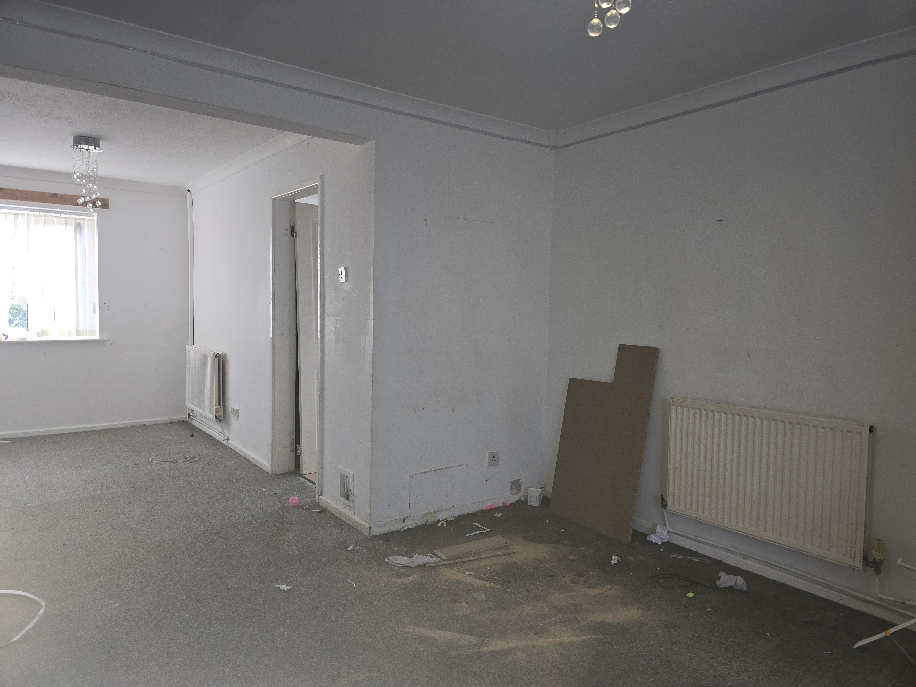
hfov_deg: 73.9
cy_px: 344
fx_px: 609
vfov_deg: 58.9
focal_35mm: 23
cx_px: 458
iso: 80
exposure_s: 1/50
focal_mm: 6.3
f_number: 1.7
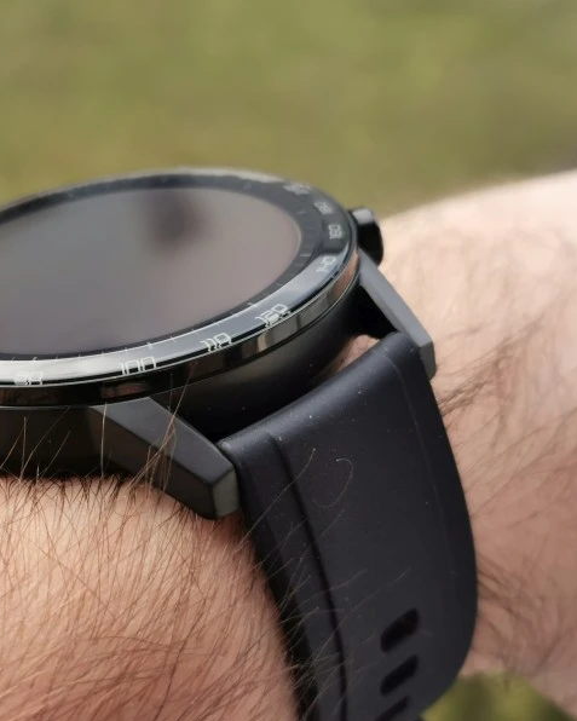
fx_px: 1537
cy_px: 362
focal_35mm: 72
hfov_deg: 21.0
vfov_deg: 26.4
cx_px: 97
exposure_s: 1/630
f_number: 1.6
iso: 50
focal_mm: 5.56
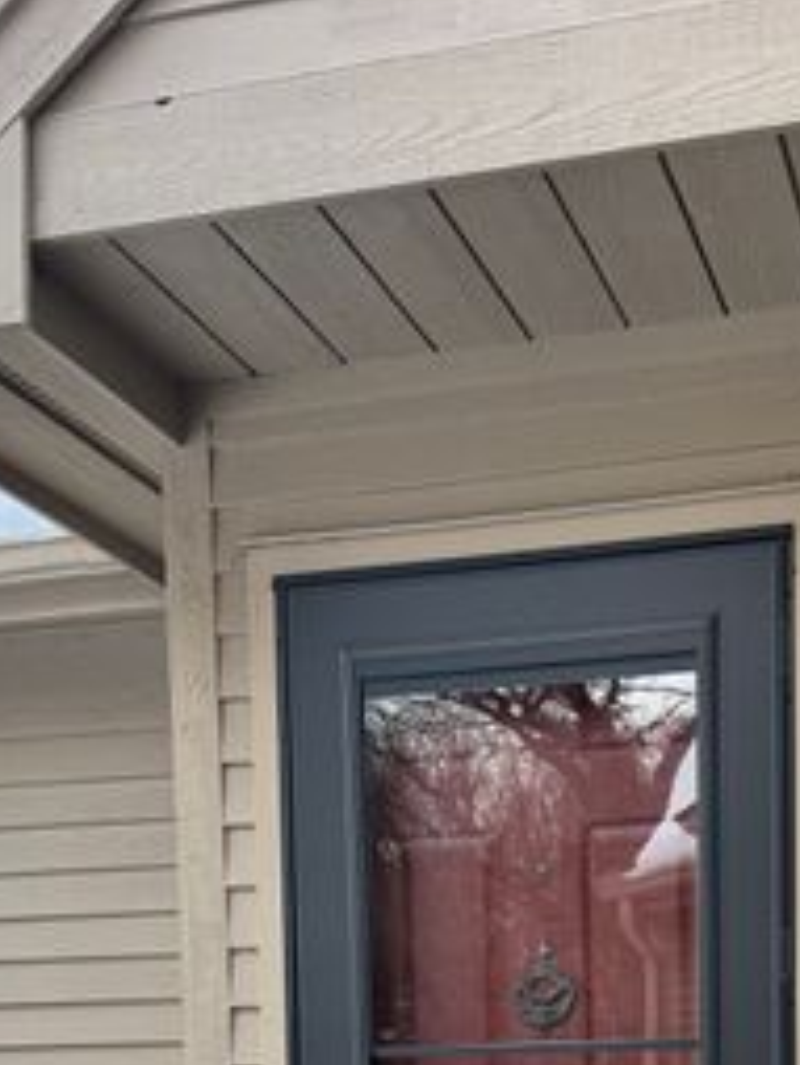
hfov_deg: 23.2
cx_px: 532
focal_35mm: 63
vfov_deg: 27.5
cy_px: 1231
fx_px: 1938
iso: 64
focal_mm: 6.76
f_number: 1.78
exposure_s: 1/188
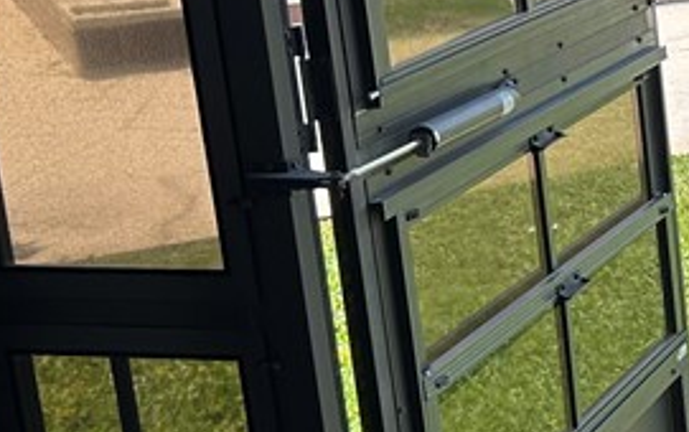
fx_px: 1955
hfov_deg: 17.0
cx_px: 1187
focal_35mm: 104
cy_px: 163
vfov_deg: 12.6
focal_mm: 5.7
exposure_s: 1/1183
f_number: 1.5
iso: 50
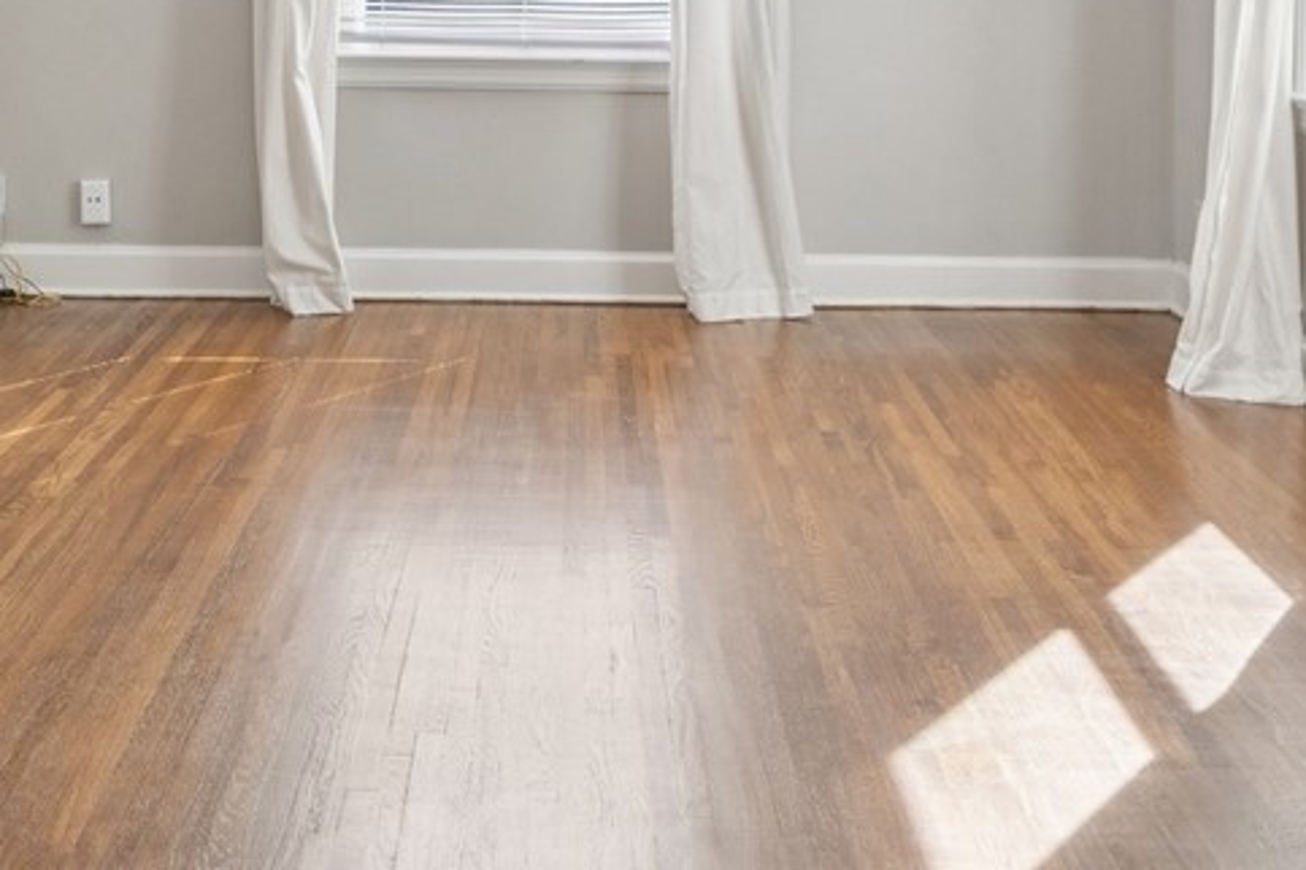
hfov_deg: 33.7
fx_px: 2140
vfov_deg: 21.9
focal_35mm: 59
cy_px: -63
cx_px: 481
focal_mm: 14
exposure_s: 1/30
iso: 640
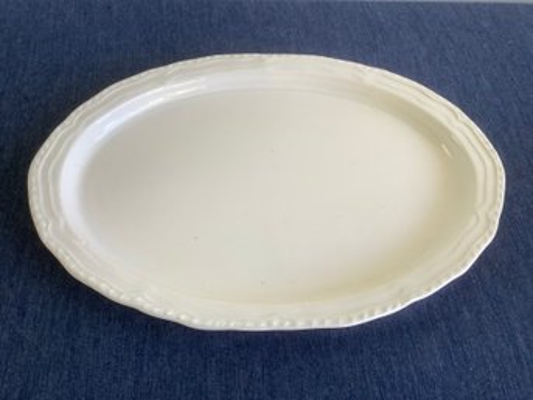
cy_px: 200
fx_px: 477
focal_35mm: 31
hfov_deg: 58.4
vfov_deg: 45.4
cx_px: 266
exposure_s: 1/100
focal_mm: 3.3
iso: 64
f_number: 2.4
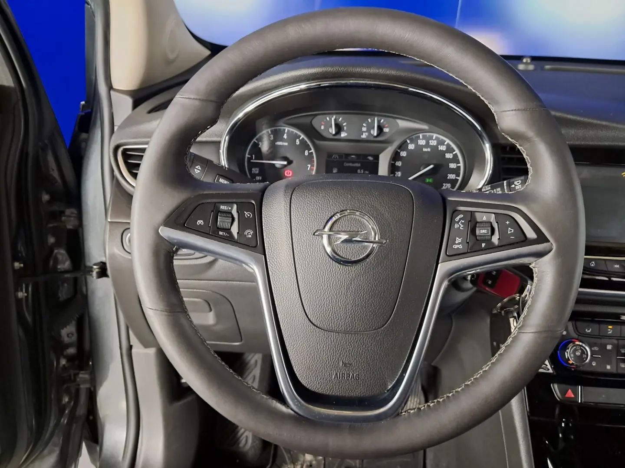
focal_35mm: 27
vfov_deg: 51.4
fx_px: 487
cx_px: 312
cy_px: 234
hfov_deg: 65.3
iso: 1000
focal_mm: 4
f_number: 1.8
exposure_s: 1/25
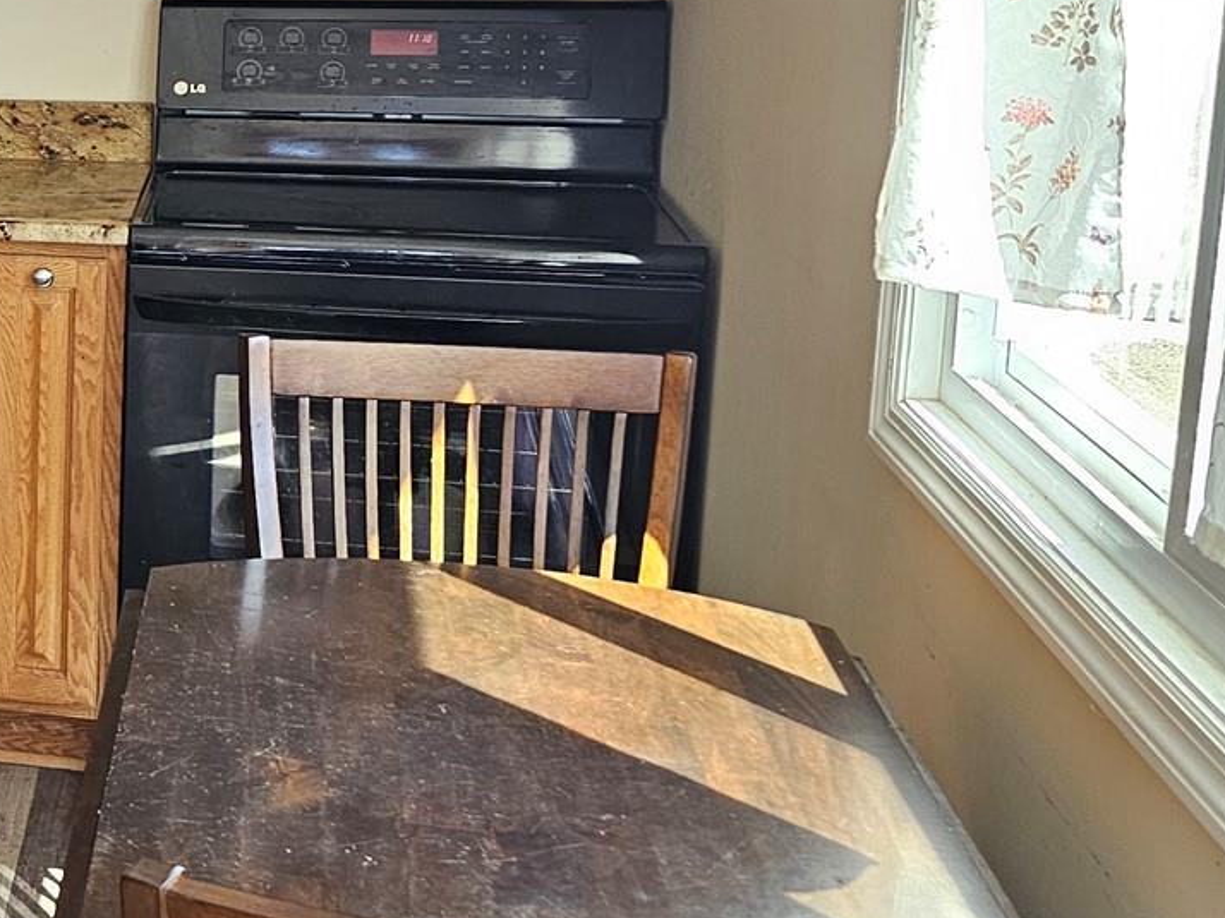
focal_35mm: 66
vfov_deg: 22.1
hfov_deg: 24.6
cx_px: -465
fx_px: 2335
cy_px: 276
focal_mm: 6.3
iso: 200
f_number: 1.7
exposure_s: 1/120
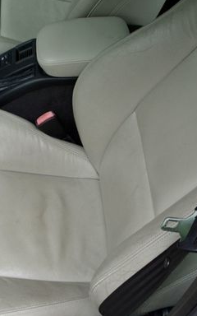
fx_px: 481
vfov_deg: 36.3
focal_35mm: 56
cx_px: 104
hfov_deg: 23.1
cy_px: 172
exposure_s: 1/125
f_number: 5.6
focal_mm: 22
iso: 220
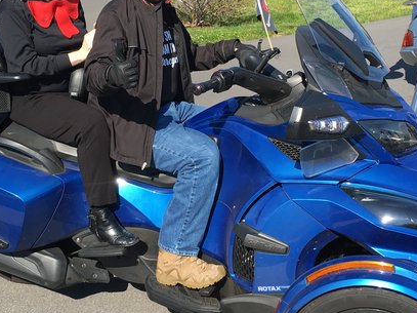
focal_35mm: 57
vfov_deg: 25.6
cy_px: 147
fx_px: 686
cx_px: 208
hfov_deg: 33.8
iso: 25
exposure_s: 1/801
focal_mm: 4.15
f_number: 2.2
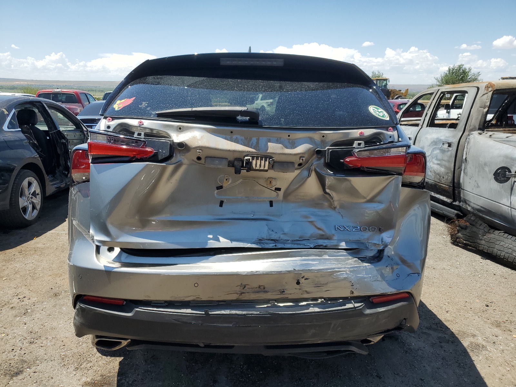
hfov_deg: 67.3
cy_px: 194
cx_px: 258
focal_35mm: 26
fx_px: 388
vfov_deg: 53.1
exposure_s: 1/2500
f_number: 1.5
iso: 50
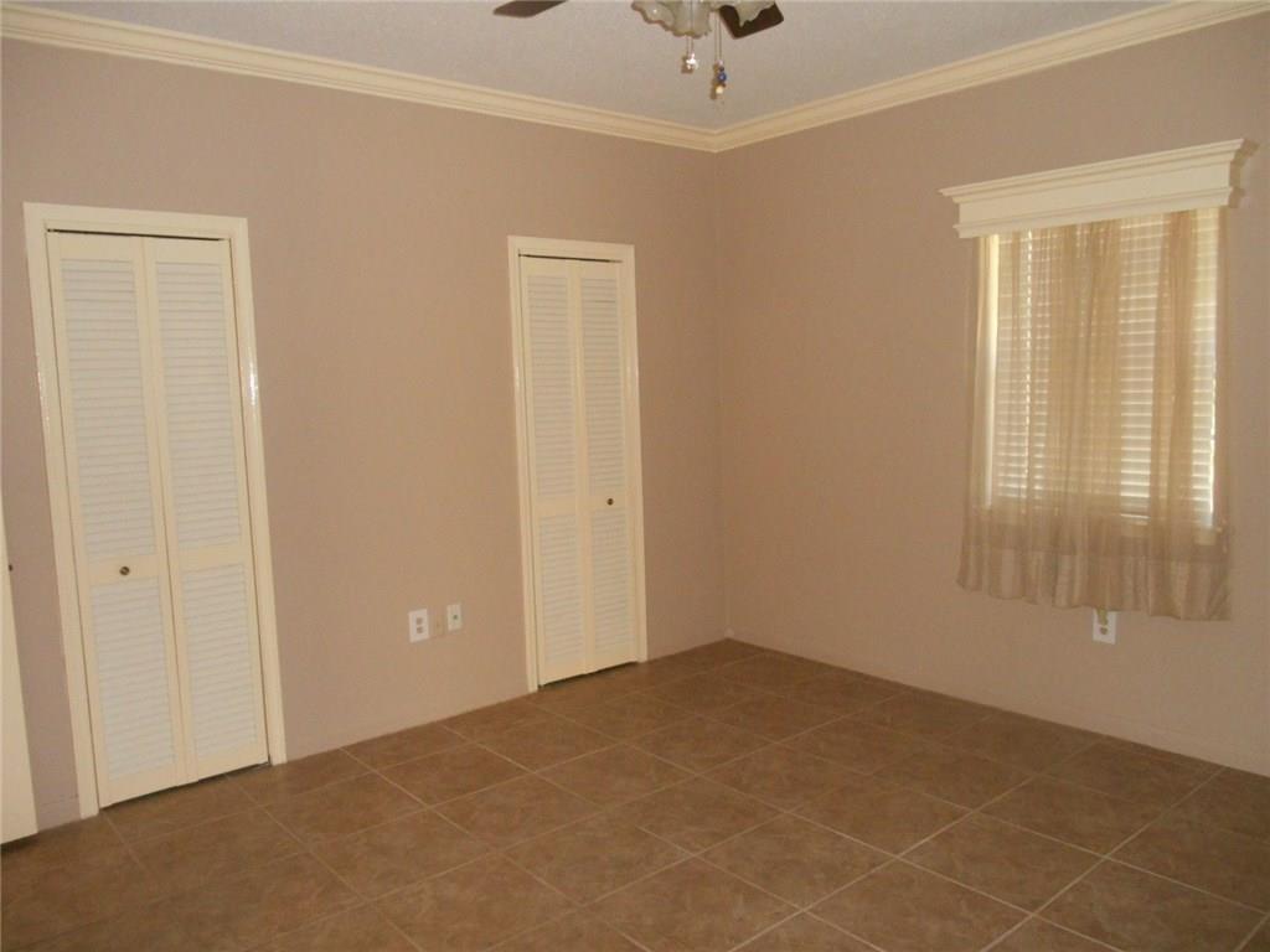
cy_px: 476
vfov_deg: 53.1
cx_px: 635
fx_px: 954
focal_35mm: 26
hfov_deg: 67.3
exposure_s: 1/25
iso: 560
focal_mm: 4.7
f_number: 3.4
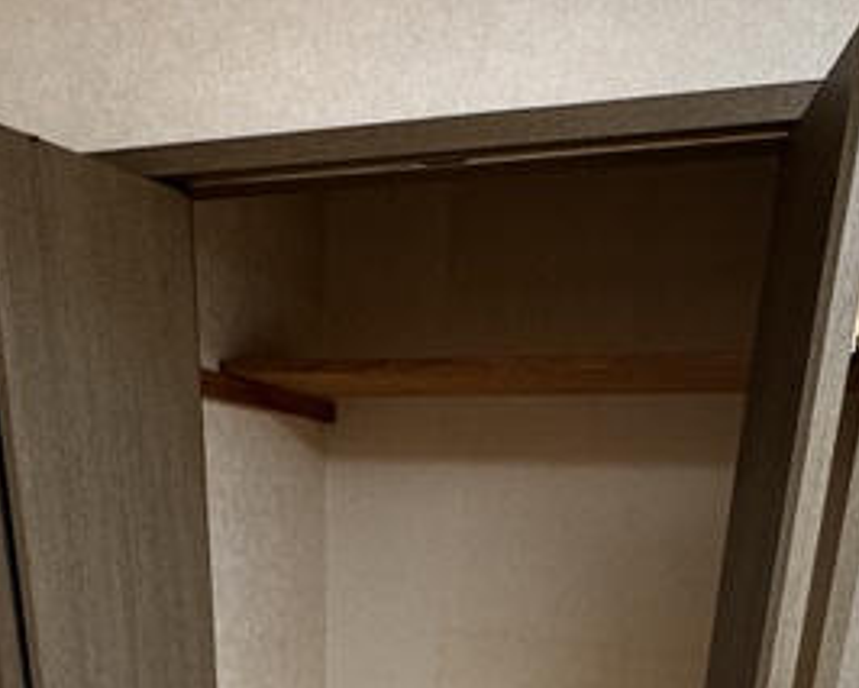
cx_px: 446
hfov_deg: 50.3
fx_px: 916
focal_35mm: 36
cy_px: 845
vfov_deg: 33.0
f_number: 2.2
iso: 200
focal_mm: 2.22
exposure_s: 1/99
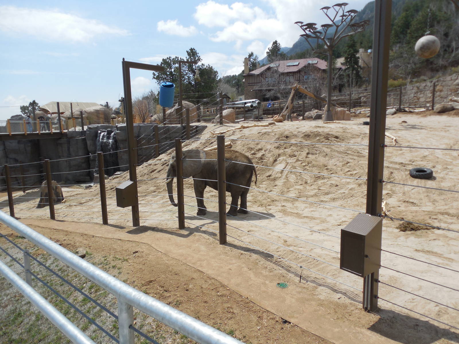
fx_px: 331
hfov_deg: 69.4
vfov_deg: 54.9
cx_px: 230
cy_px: 172
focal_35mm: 25
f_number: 6.6
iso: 125
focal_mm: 4.5
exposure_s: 1/400
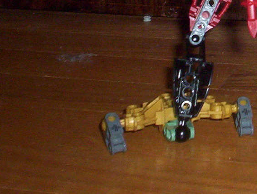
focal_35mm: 109
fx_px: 811
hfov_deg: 16.7
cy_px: -81
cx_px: 355
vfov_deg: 13.0
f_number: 4.5
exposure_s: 1/60
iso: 140
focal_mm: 4.99
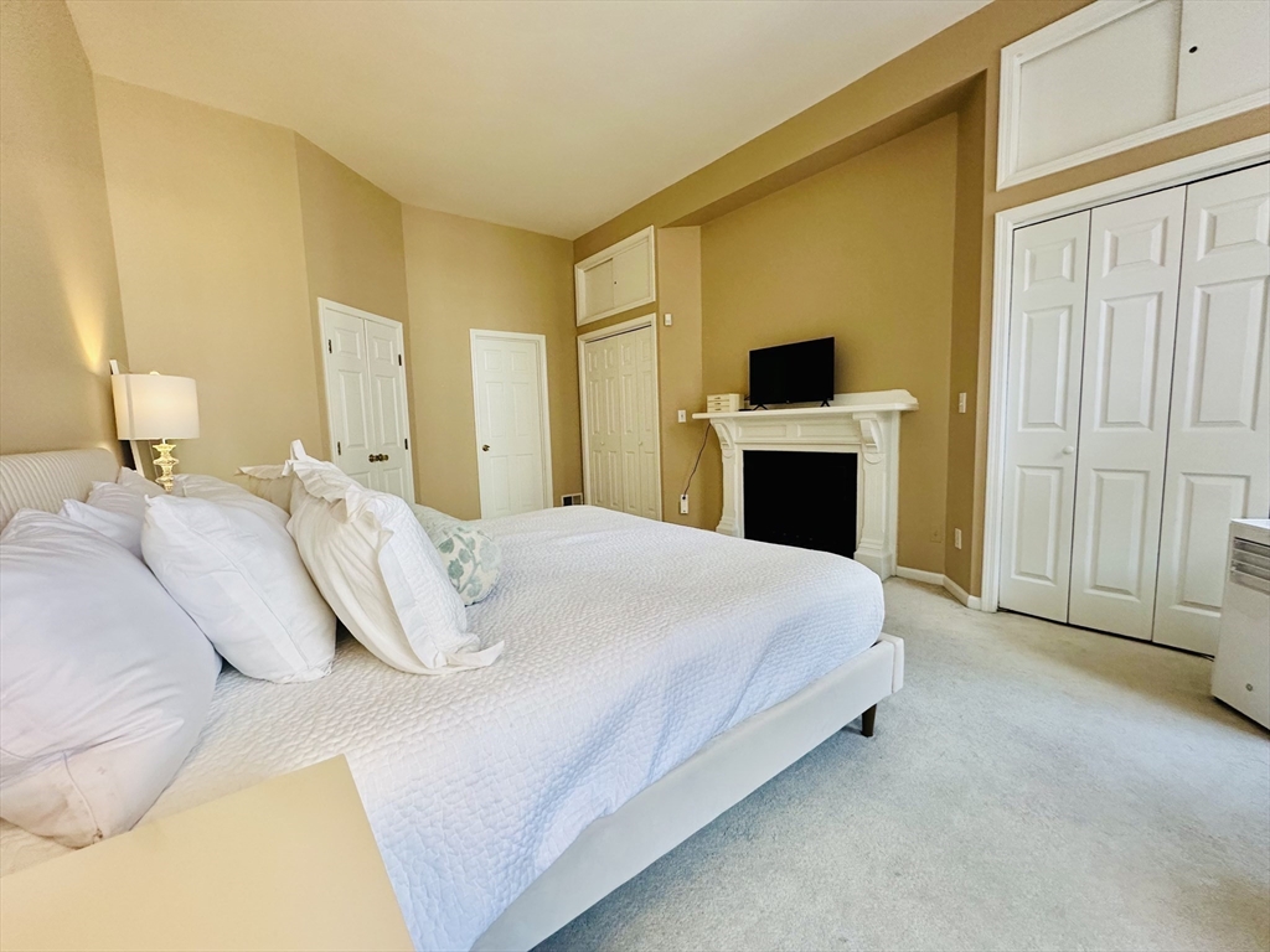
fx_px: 514
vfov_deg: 85.7
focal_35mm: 14
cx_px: 635
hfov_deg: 102.1
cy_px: 476
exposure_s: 1/120
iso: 200
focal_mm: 2.22
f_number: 2.2
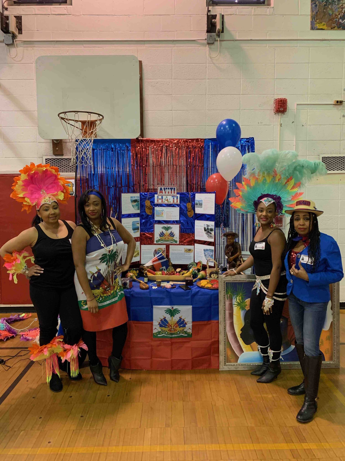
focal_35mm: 26
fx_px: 346
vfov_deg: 67.3
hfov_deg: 53.1
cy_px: 230
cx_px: 172
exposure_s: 1/60
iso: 320
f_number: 1.8
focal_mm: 4.25
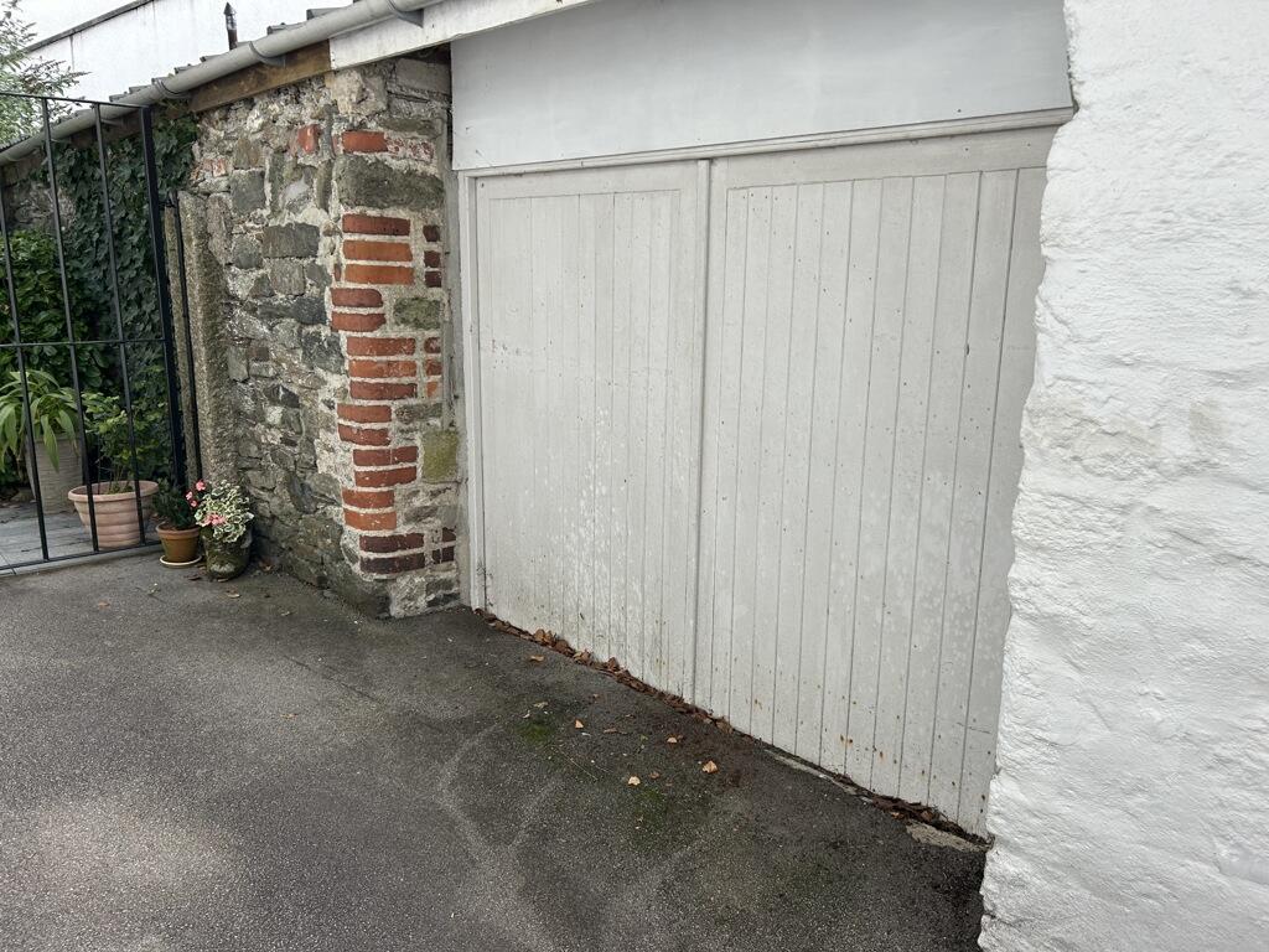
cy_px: 476
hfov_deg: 67.3
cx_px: 634
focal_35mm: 26
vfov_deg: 53.1
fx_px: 953
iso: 50
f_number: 1.5
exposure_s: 1/1934
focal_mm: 5.7
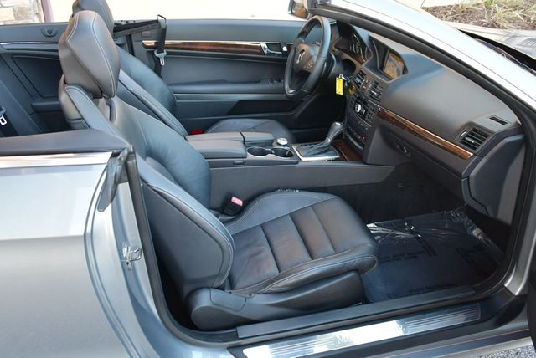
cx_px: 268
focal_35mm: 36
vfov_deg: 36.9
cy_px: 179
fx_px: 536
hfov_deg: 53.1
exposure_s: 1/160
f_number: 3.5
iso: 800
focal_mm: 18
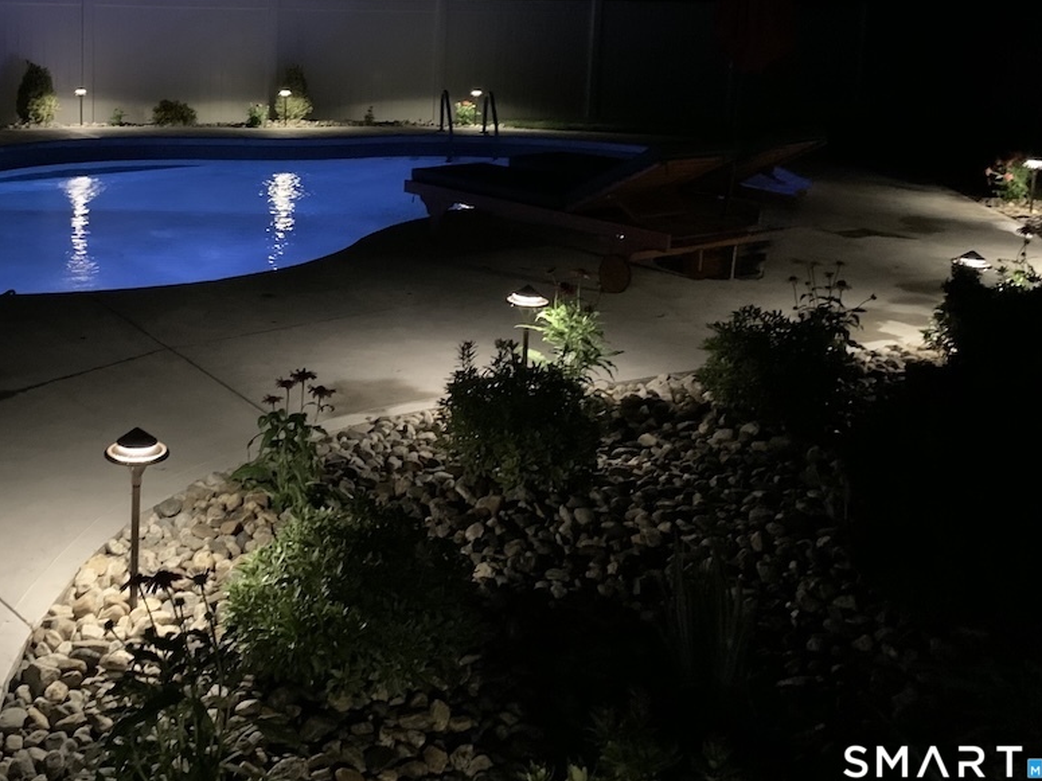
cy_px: 161
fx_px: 1294
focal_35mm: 43
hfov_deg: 42.4
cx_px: 254
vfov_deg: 32.7
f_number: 1.8
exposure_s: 1/16
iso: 1250
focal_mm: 4.25
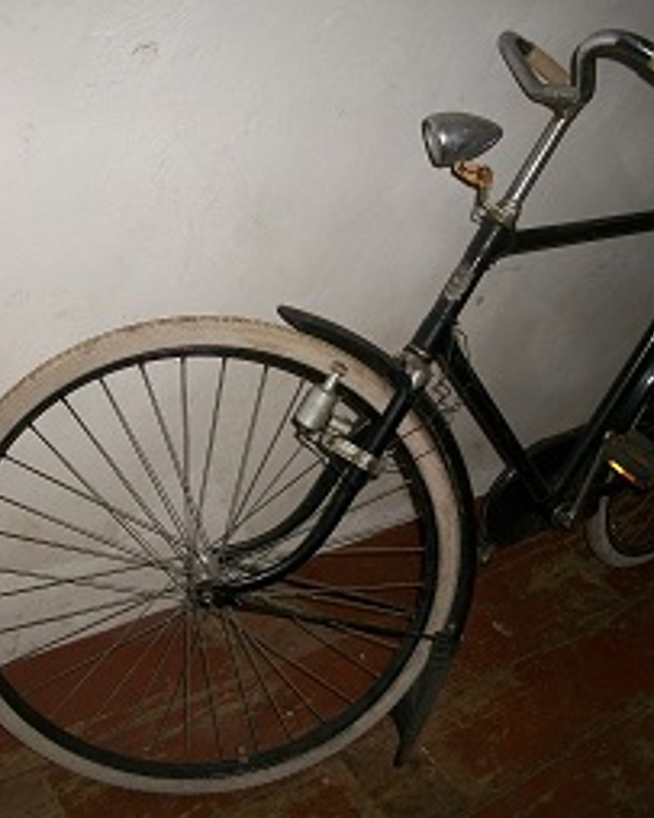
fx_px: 1041
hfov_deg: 34.9
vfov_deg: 42.9
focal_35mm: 43
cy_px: 403
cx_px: 348
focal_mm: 5.7
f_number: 2.9
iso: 80
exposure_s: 1/30
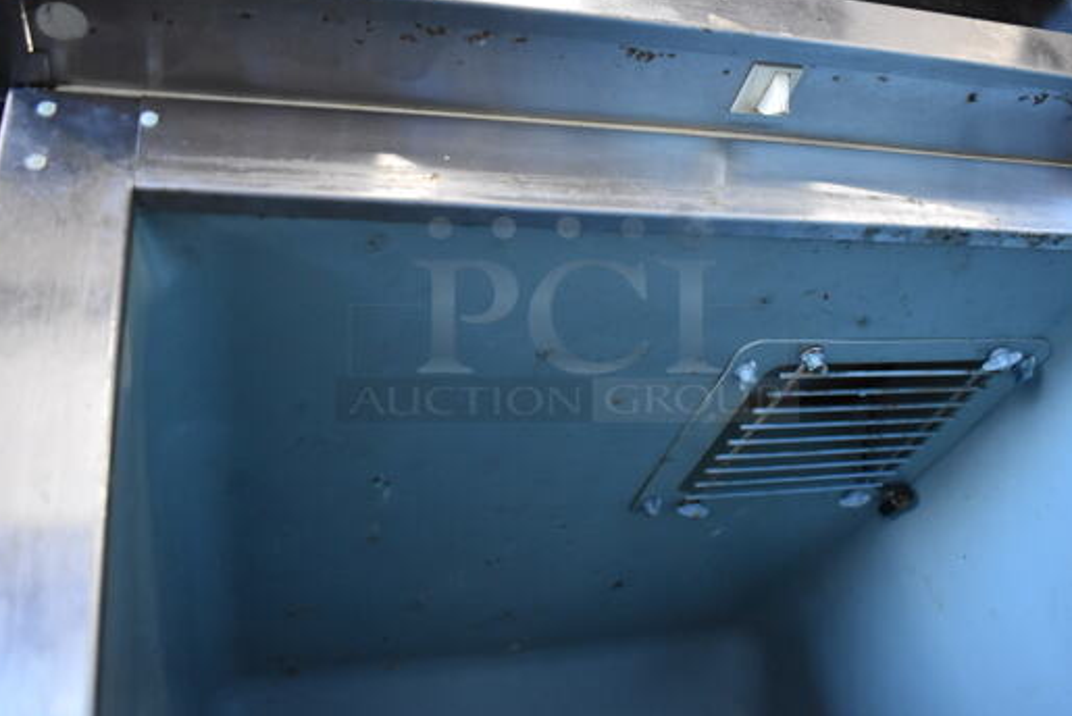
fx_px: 953
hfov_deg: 58.6
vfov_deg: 41.1
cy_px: 312
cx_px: 568
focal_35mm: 32
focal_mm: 18
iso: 2800
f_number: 3.5
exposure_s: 1/125
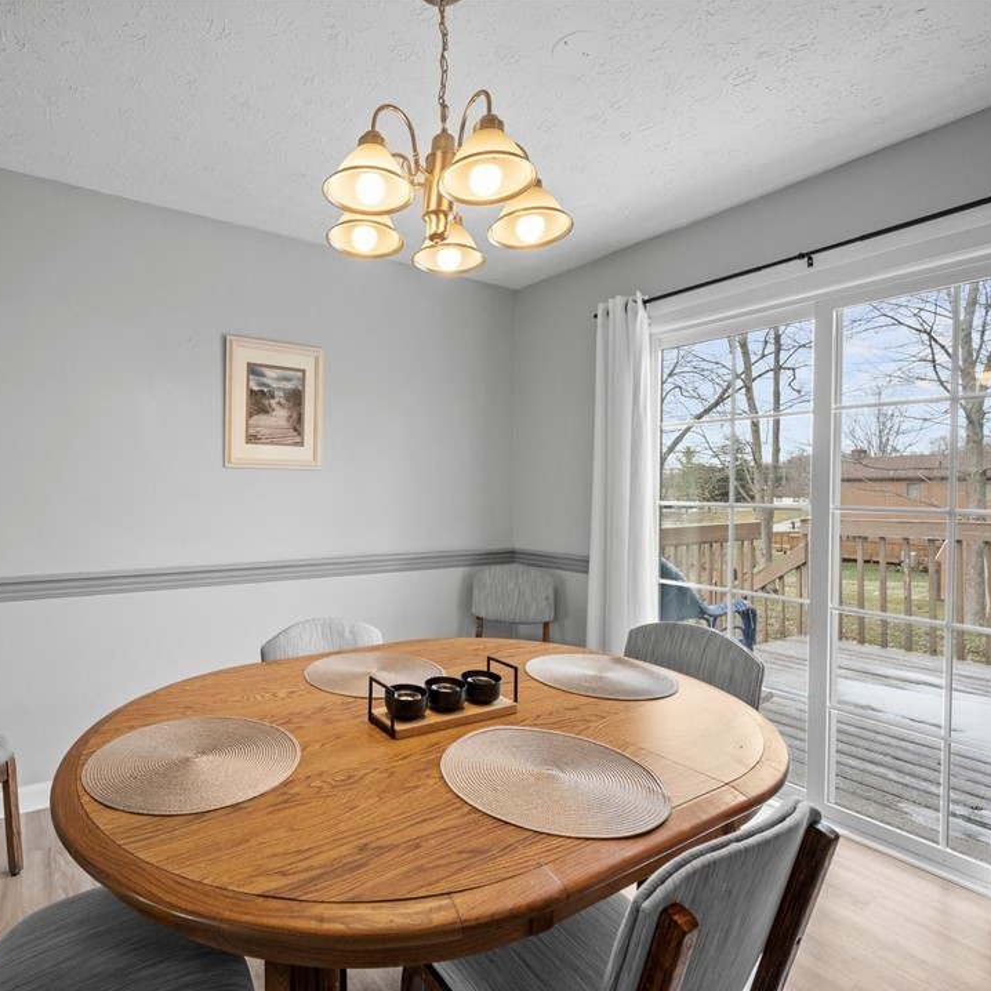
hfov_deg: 78.8
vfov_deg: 80.7
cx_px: 354
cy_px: 496
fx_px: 583
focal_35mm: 18
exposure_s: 1/25
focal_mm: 14
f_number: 8
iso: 400
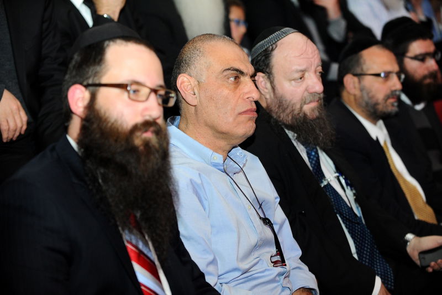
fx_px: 1007
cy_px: 148
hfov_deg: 24.8
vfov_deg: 16.6
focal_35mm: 82
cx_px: 221
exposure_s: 1/80
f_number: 3.5
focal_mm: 82
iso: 1600
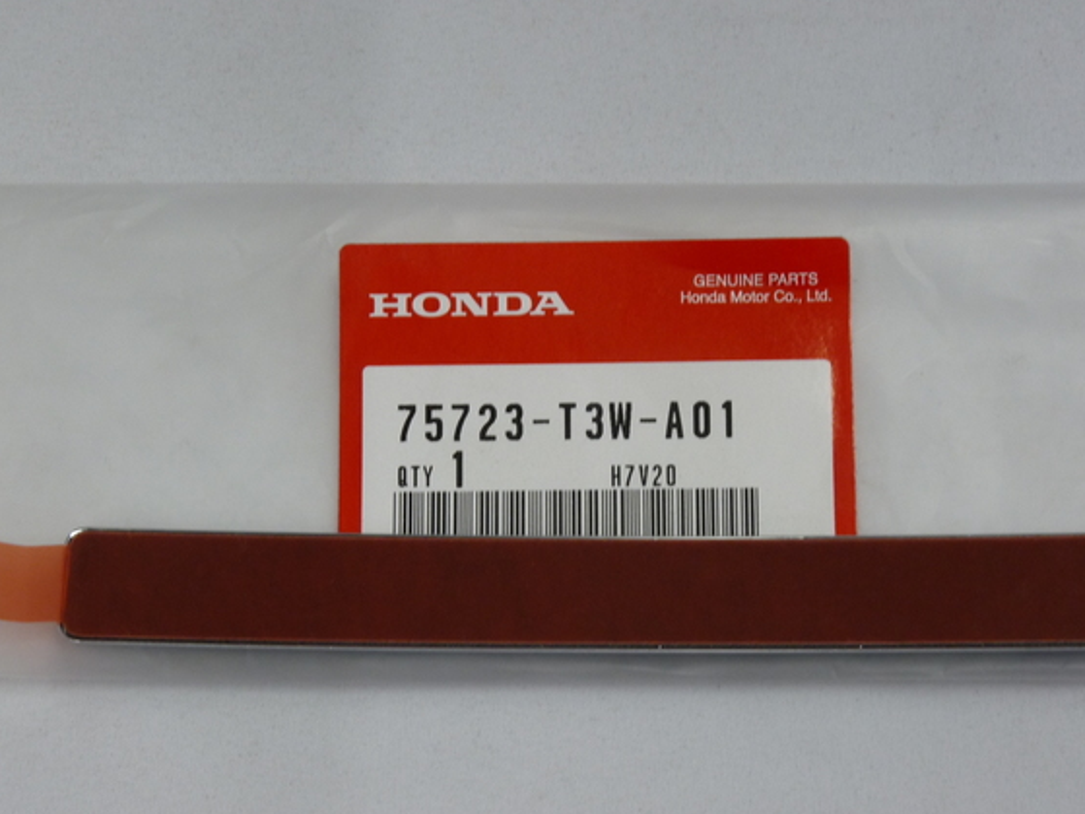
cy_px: 375
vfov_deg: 11.1
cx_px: 569
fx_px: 4199
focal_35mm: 134
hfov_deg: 14.7
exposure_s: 1/40
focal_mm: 20.8
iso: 200
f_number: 3.6
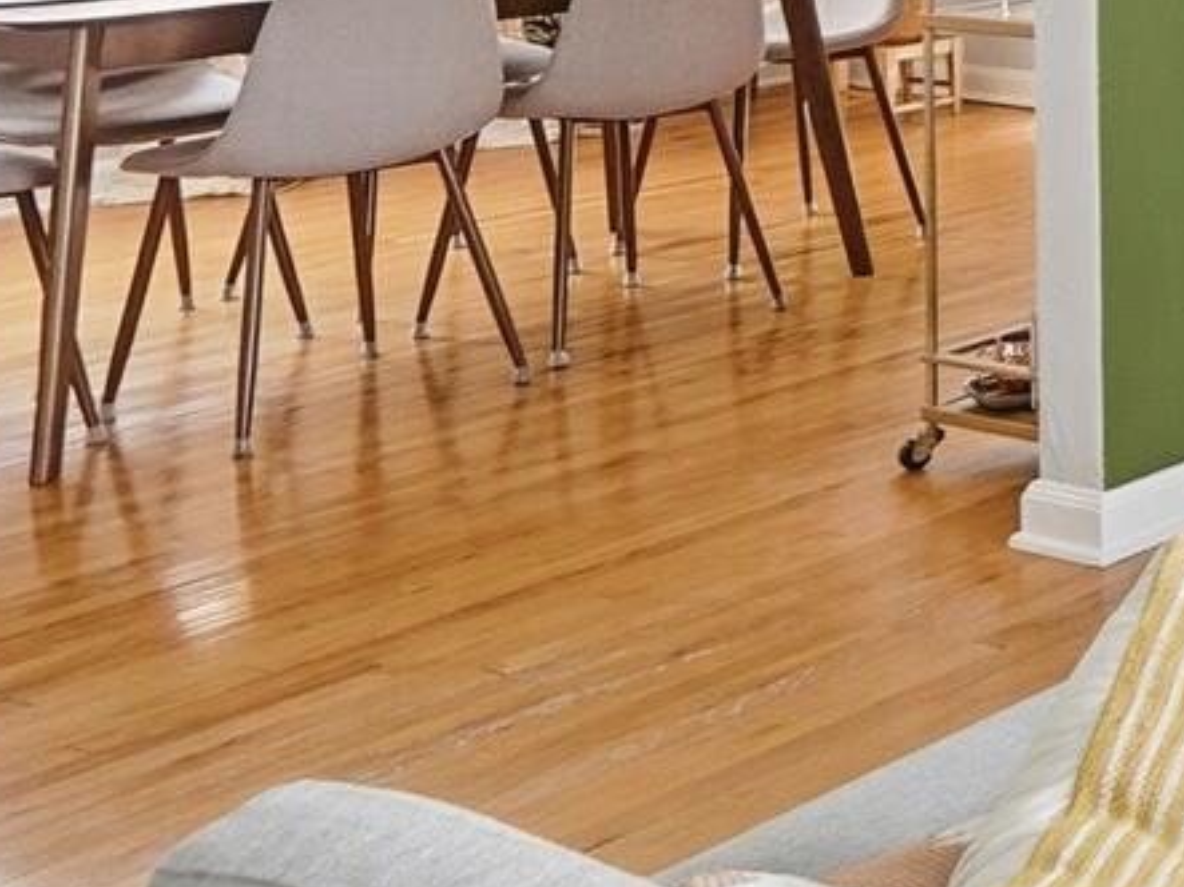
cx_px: 2379
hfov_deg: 18.7
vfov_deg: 20.2
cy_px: -342
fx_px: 2223
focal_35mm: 65
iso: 100
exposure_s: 1/800
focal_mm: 10
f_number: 4
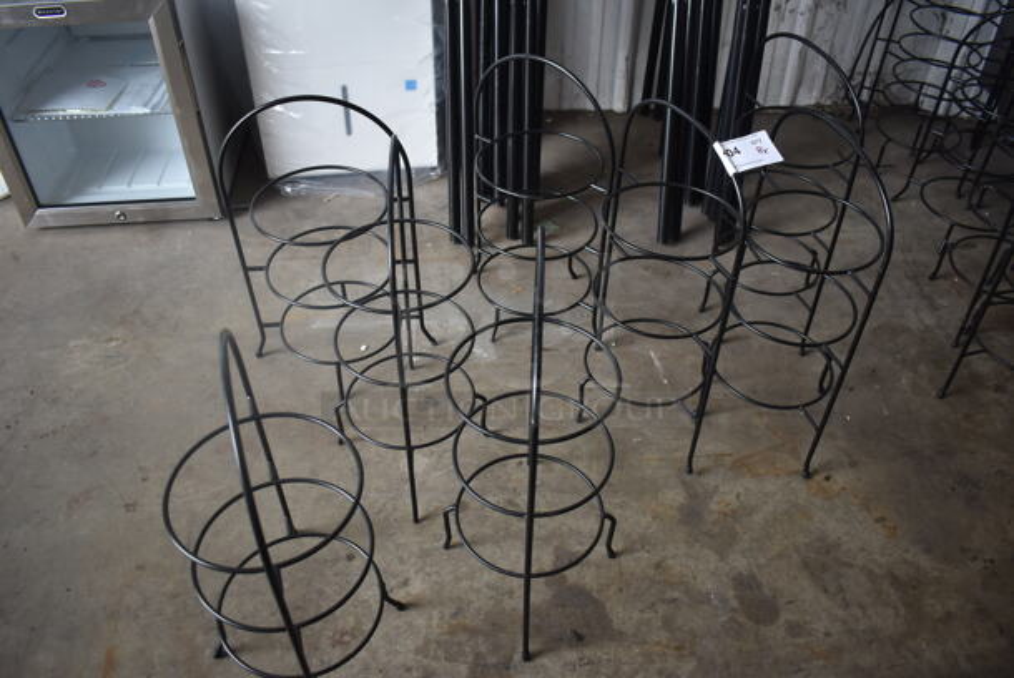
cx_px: 507
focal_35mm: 27
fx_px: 761
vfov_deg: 48.0
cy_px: 339
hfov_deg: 67.3
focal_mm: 18
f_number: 3.5
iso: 640
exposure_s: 1/250
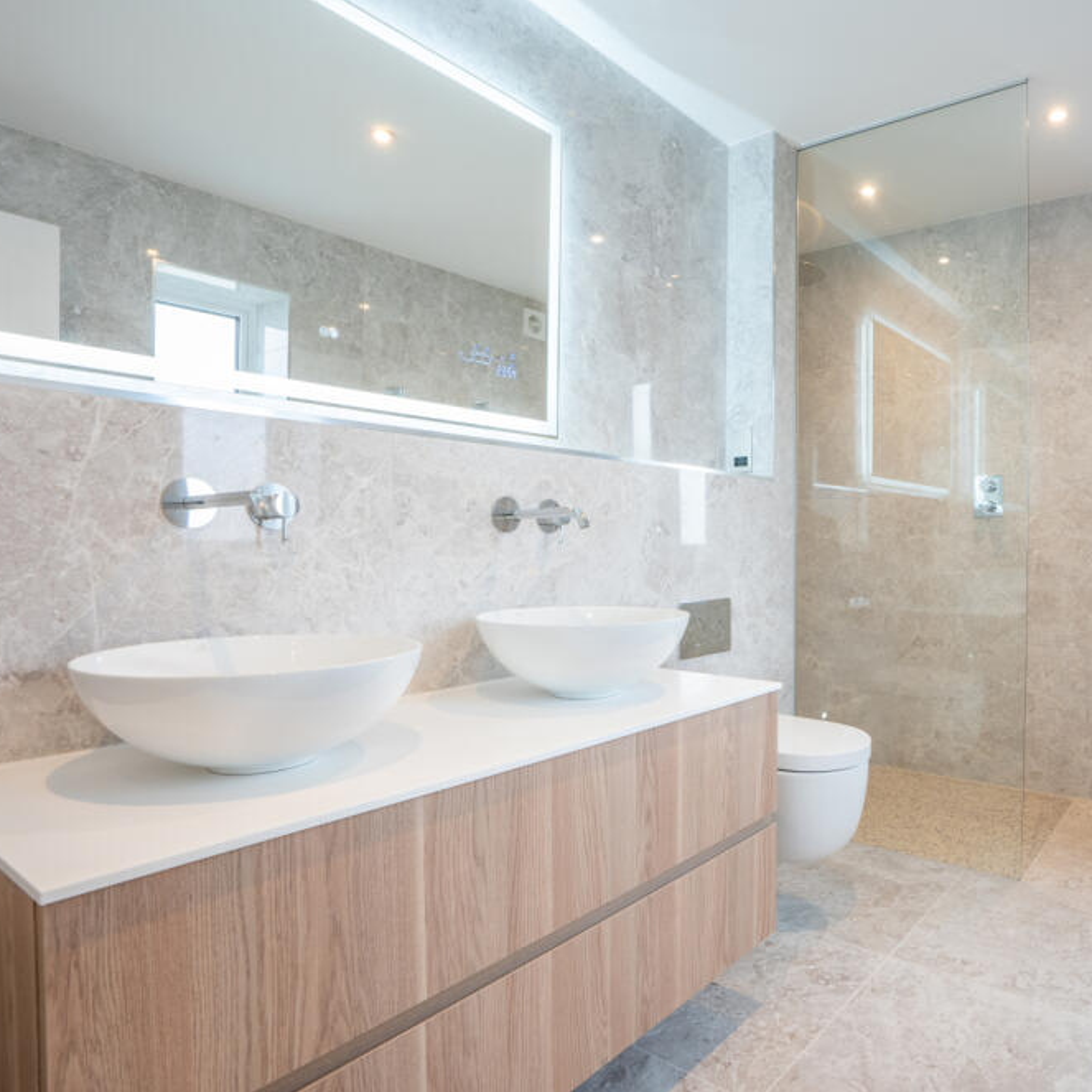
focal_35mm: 21
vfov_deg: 72.1
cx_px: 740
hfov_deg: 69.8
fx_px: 749
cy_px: 561
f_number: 11
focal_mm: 16
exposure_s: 1/30
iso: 400
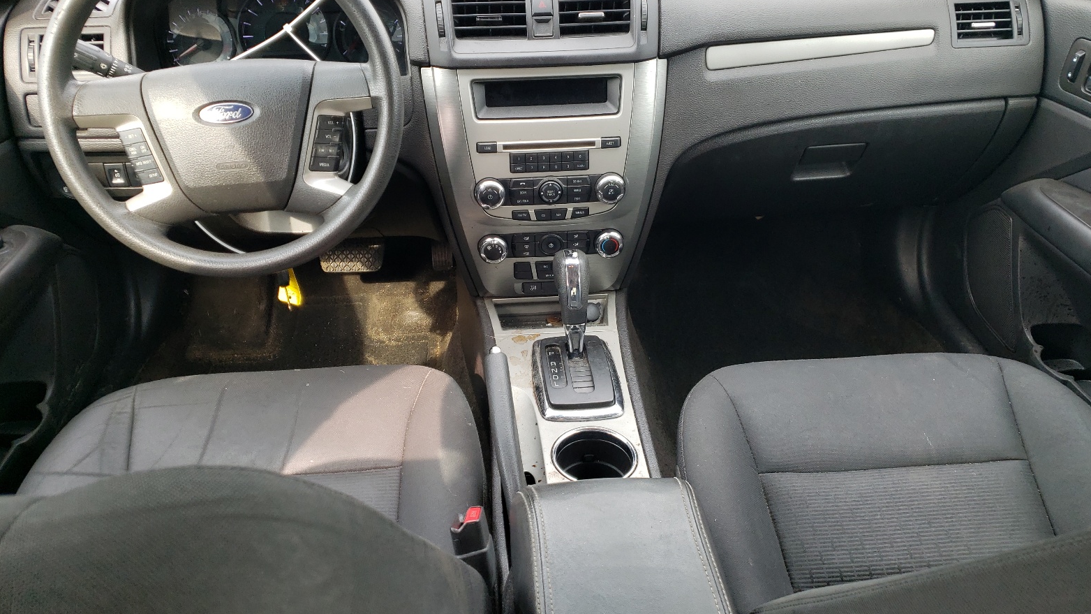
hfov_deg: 66.1
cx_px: 556
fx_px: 839
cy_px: 301
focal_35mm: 29
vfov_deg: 40.2
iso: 50
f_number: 1.5
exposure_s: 1/147
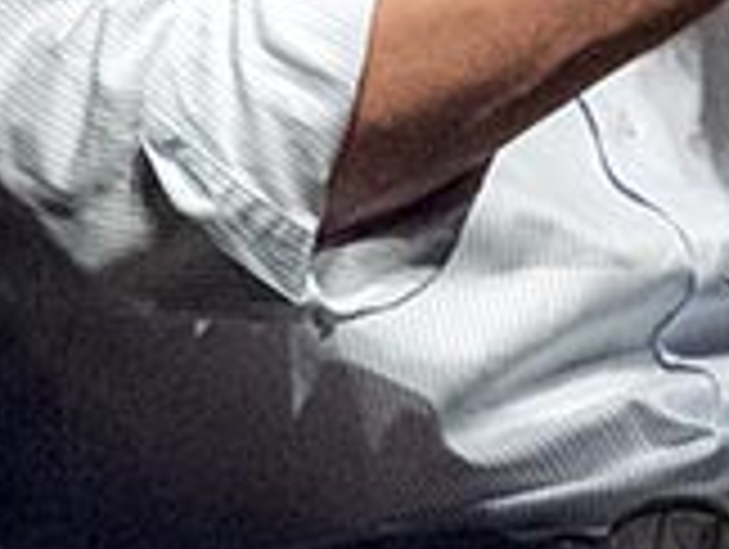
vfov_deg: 4.9
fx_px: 6369
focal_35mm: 302
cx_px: 783
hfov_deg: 6.5
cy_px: -194
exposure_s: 1/640
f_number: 6.3
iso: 12800
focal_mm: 68
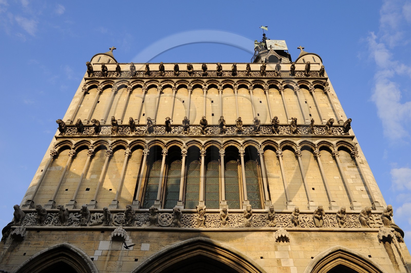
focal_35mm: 29
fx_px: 331
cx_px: 206
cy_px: 136
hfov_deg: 63.7
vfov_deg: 44.9
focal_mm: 29
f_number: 14
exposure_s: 1/160
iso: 400
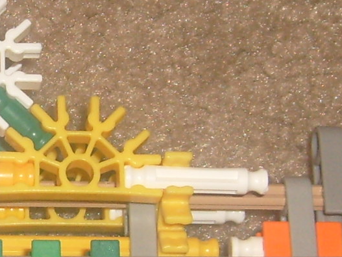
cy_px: 180
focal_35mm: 172
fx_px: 1700
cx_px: -110
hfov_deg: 11.2
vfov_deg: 8.6
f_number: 2.8
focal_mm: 5.8
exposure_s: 1/45
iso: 100
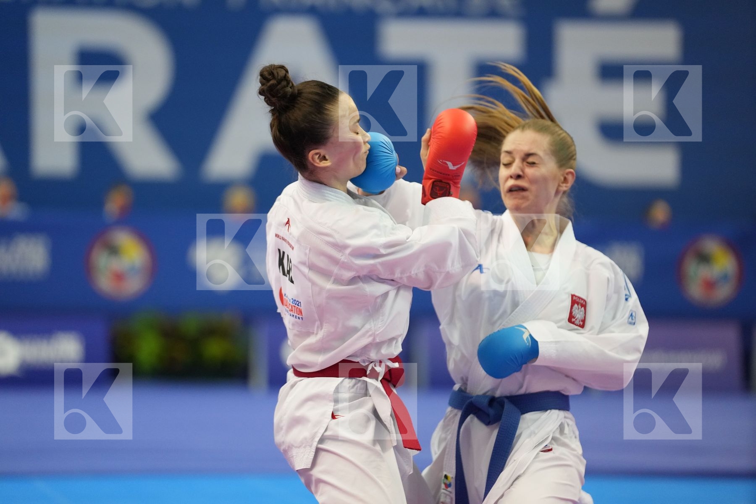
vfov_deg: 7.7
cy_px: 252
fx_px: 3759
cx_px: 378
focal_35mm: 179
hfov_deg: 11.5
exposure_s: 1/1000
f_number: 2.8
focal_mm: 179
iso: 3200
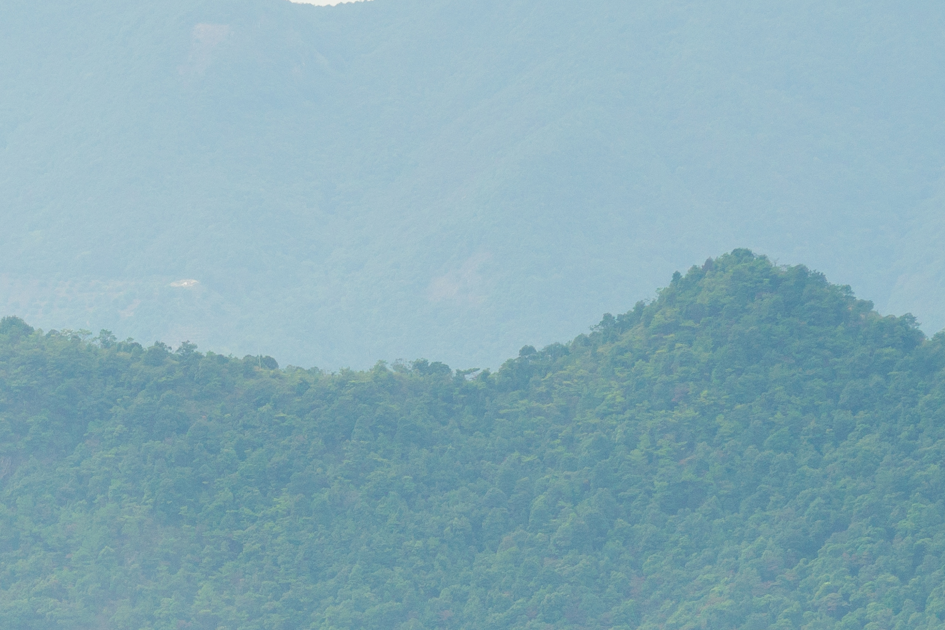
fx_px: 7612
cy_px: 845
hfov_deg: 7.1
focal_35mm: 290
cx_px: 2
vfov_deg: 4.7
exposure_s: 1/200
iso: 250
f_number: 8
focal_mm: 85
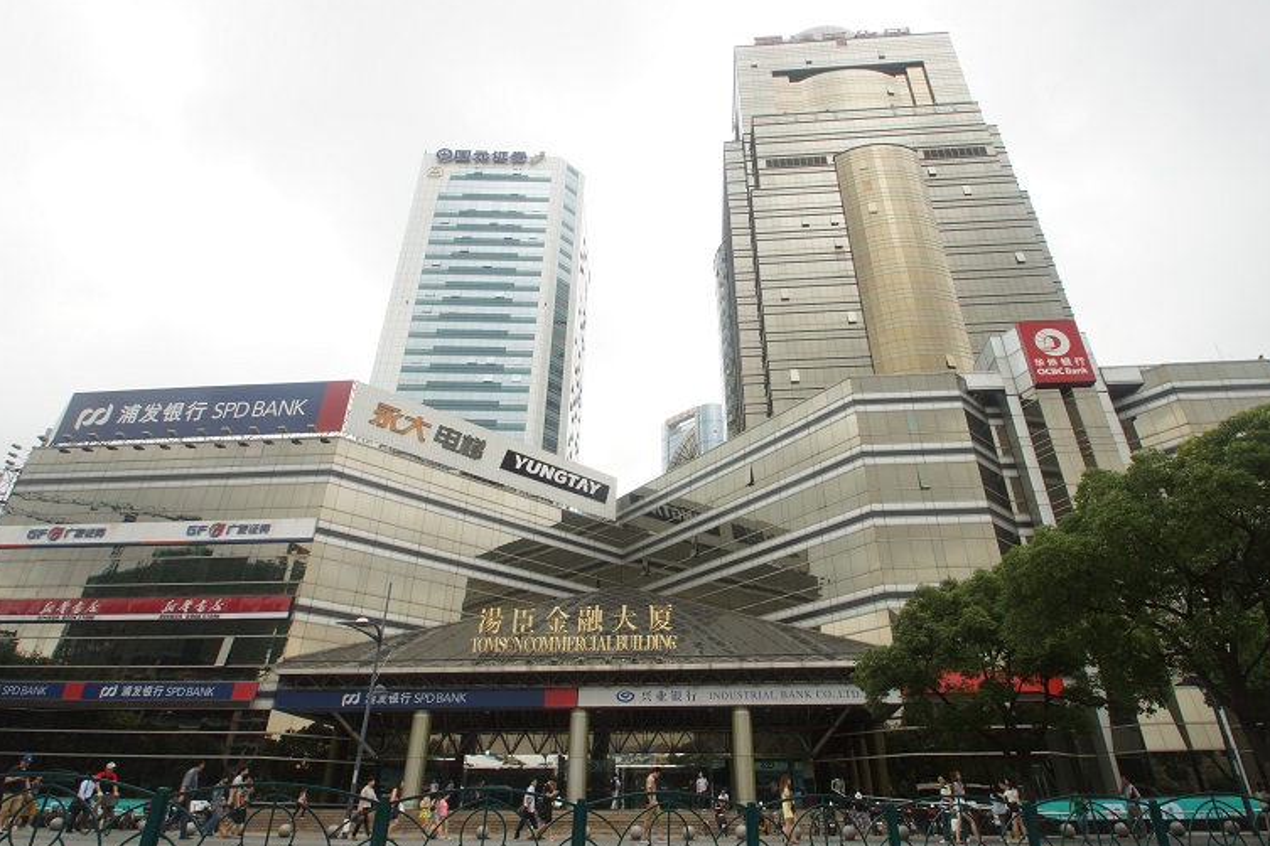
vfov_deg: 68.8
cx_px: 665
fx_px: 618
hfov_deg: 91.5
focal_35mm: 18
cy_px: 427
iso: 100
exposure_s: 1/30
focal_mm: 11
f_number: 13
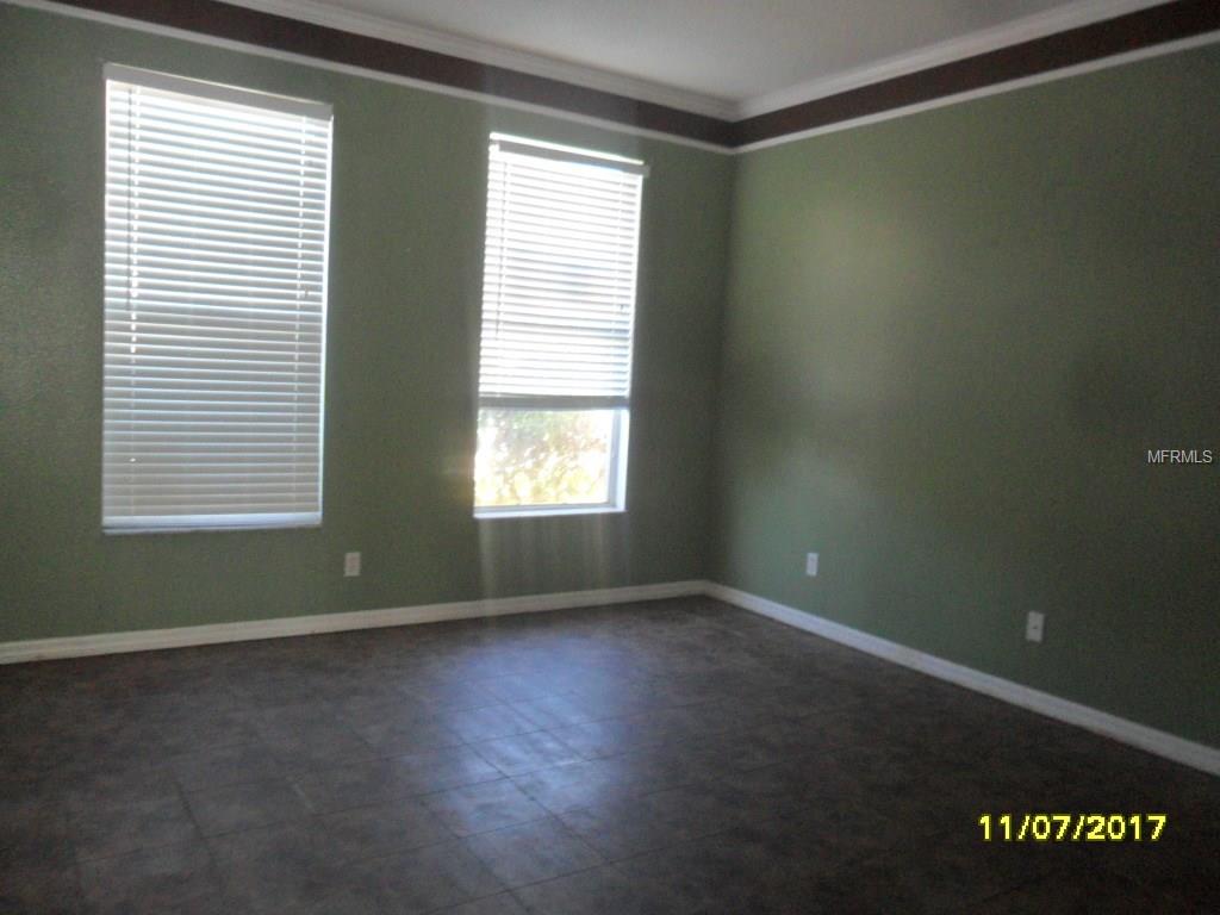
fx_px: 952
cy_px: 458
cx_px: 610
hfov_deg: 65.3
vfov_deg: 51.4
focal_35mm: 27
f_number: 3.5
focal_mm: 4.9
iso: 240
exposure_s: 1/30
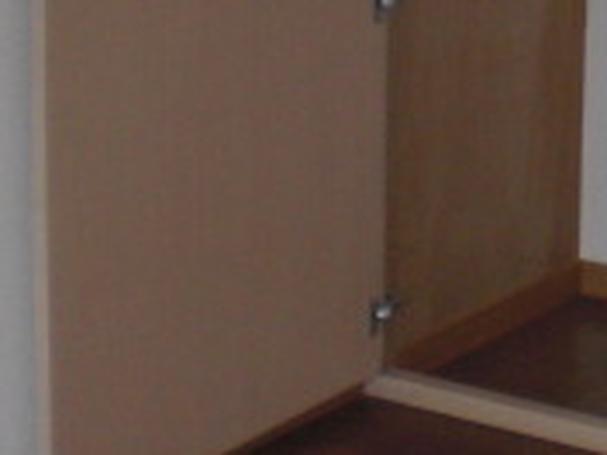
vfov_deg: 10.2
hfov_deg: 13.6
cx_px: 855
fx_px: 2420
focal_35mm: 138
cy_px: -331
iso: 200
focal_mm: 6.3
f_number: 3.1
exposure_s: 1/60
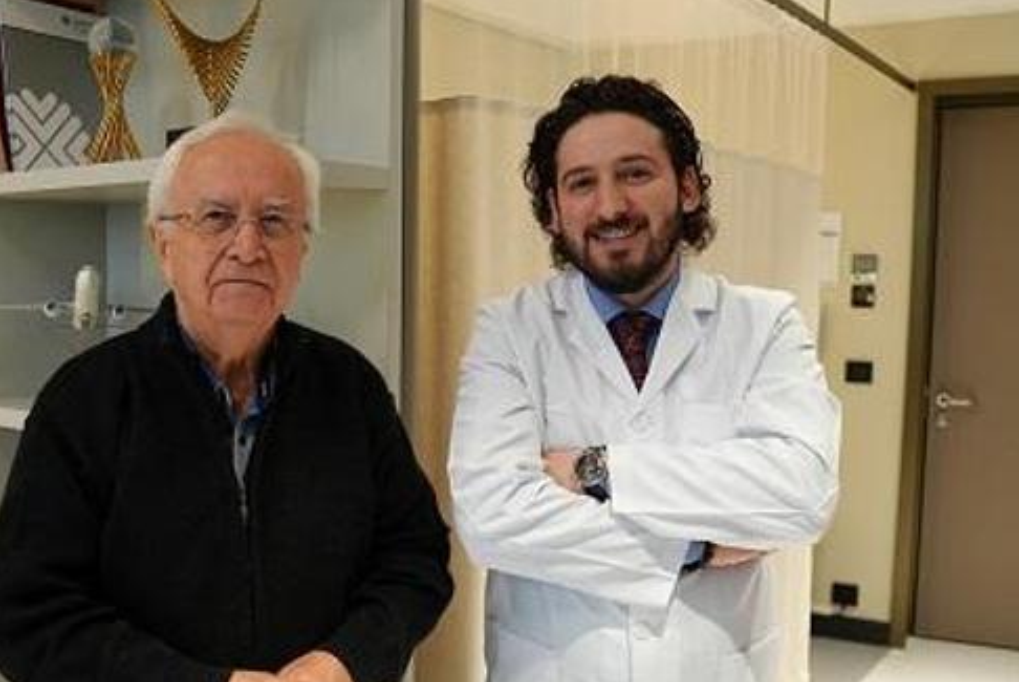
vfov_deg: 35.1
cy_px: 390
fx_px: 1077
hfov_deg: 50.3
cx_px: 400
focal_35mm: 38
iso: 800
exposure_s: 1/100
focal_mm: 24
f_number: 2.8
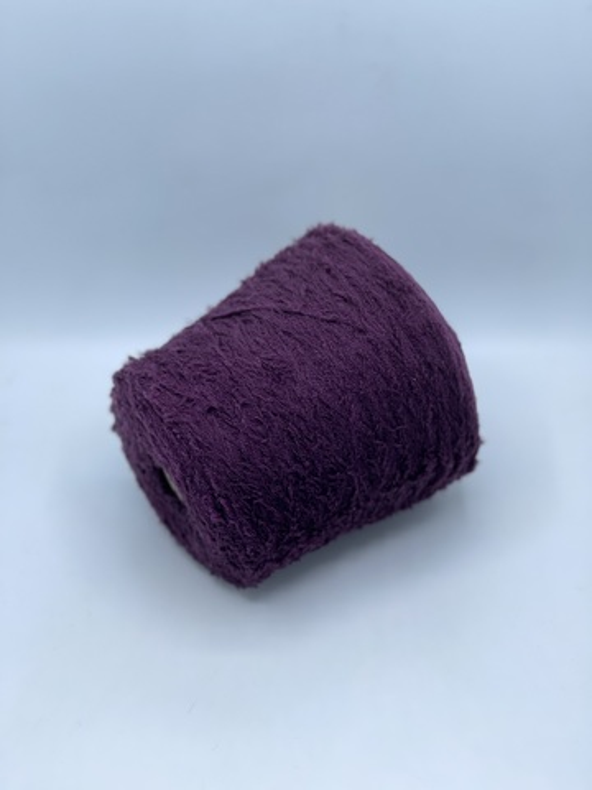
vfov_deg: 30.3
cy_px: 395
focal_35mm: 64
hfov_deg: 22.9
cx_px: 296
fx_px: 1459
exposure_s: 1/111
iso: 20
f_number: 2.2
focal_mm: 7.5
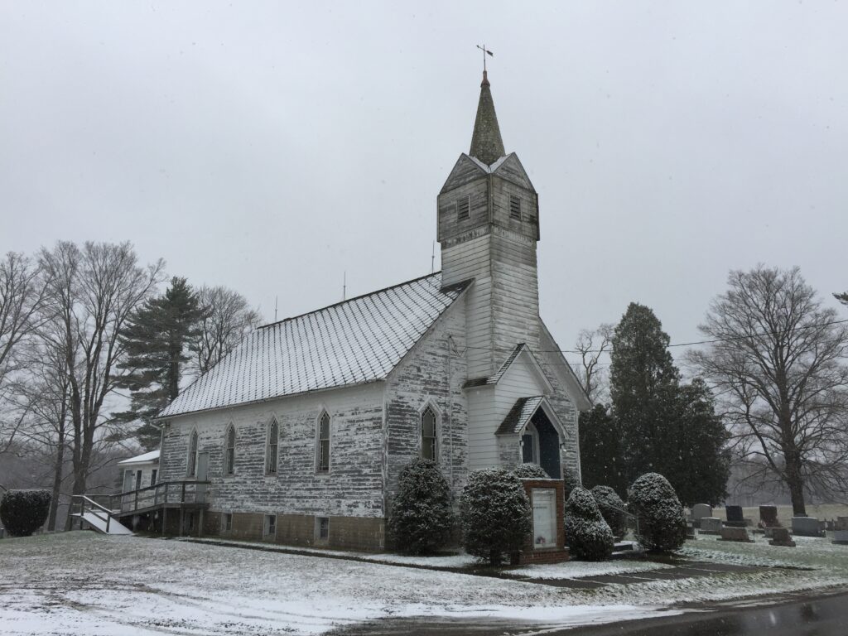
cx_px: 424
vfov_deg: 48.2
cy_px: 318
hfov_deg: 61.7
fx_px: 710
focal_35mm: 29
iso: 32
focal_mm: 4.15
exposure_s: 1/494
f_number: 2.2
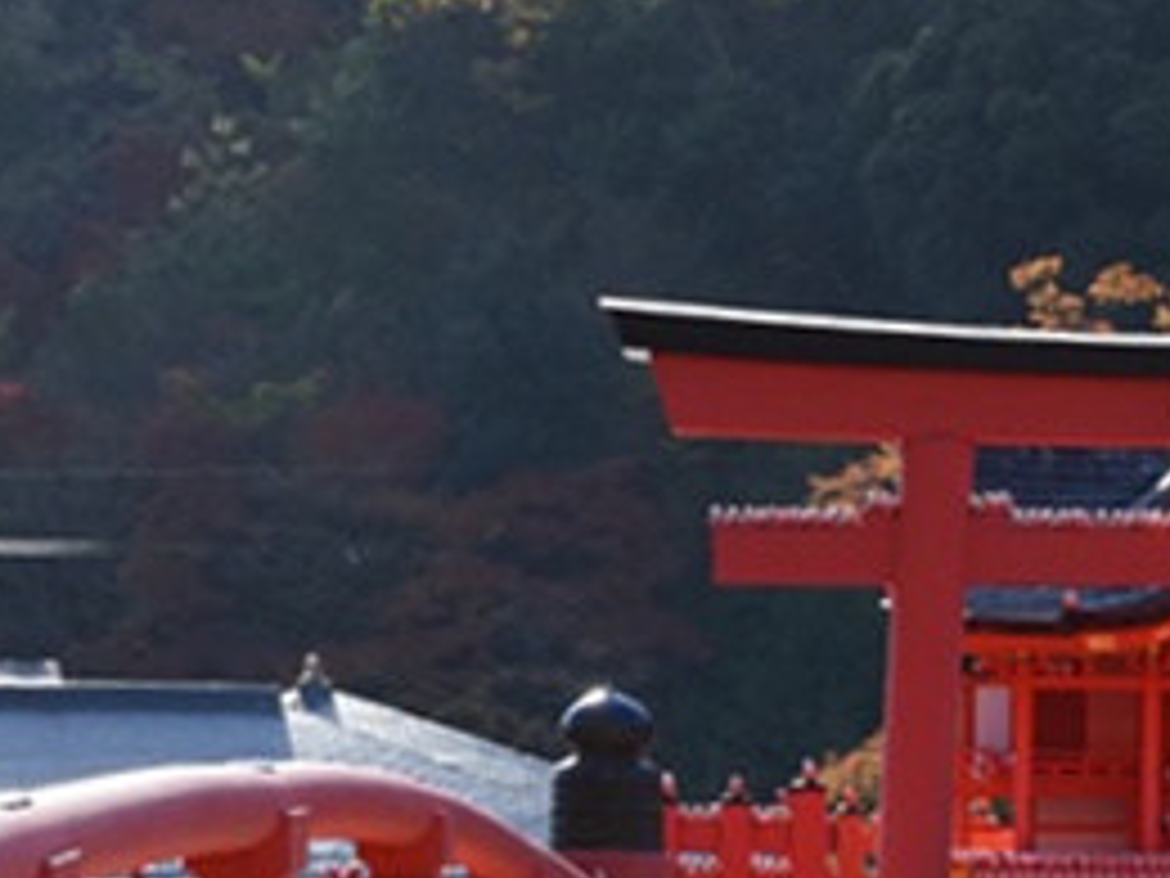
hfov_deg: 12.0
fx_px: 5476
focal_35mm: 162
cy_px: 1200
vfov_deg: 9.0
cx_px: 1197
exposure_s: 1/1250
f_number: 8
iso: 1000
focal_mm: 42.8
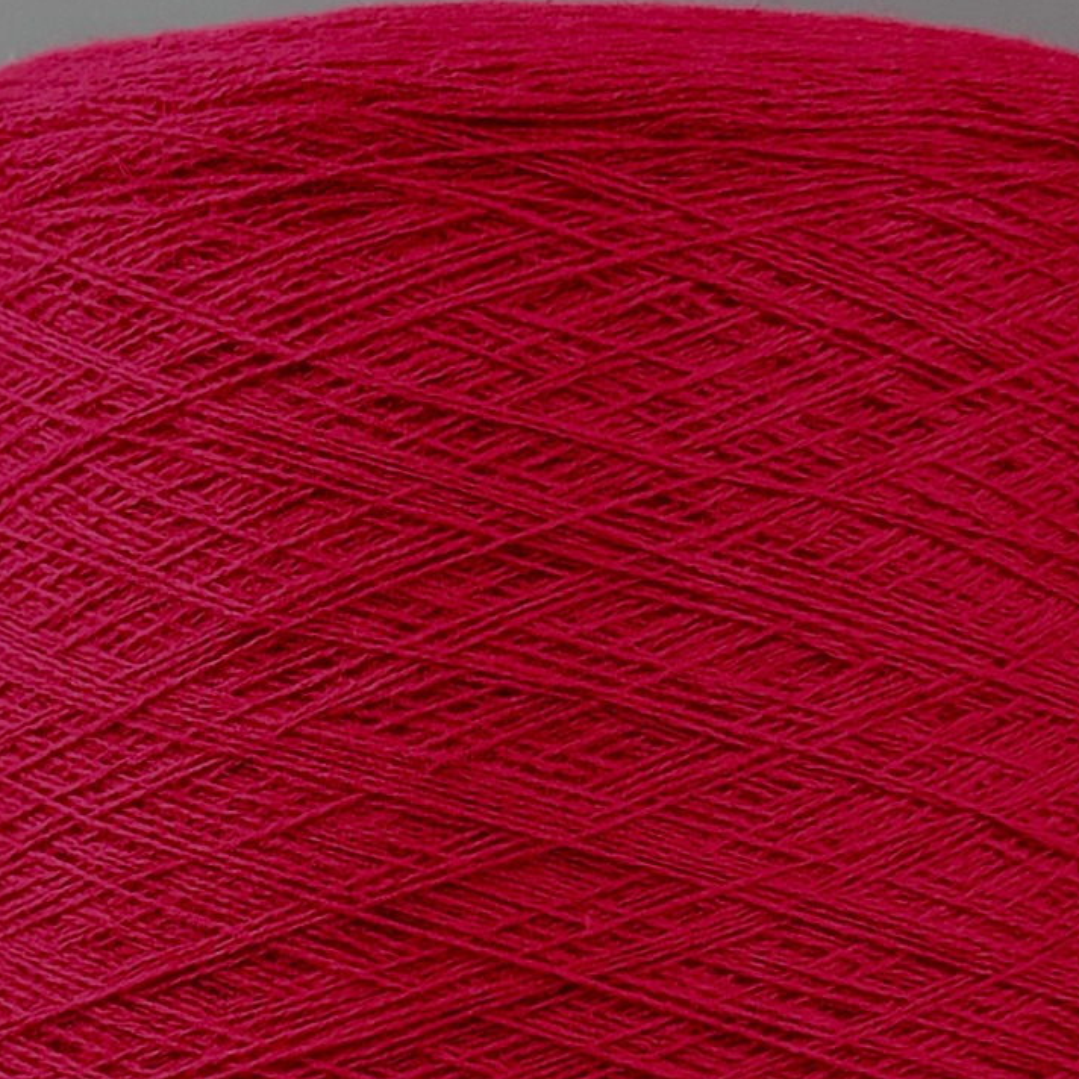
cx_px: 544
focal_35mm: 61
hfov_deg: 28.2
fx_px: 2151
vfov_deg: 24.6
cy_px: 1399
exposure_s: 1/535
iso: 80
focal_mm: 6.76
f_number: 1.78
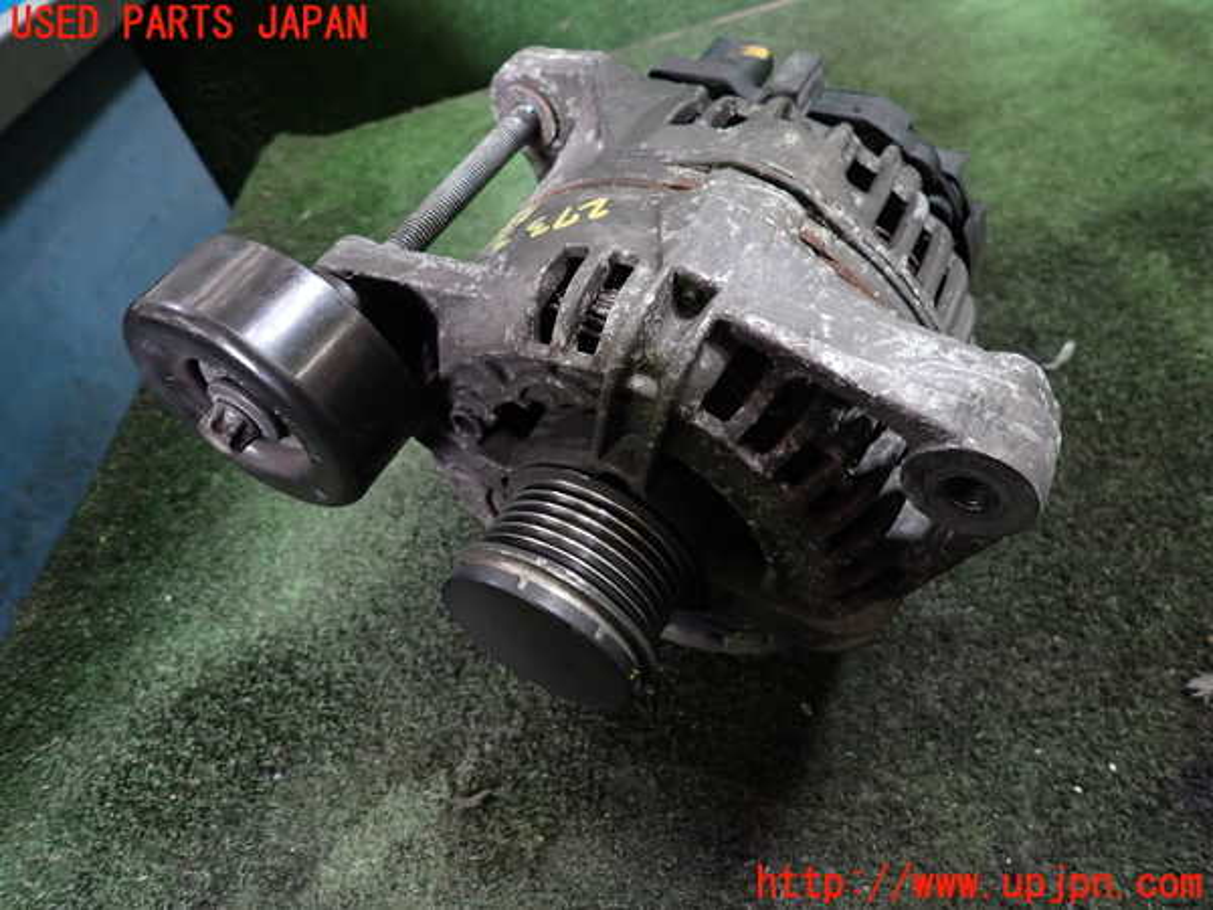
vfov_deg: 54.9
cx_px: 606
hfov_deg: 69.4
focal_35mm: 25
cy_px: 455
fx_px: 876
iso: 250
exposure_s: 1/30
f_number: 2
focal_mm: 4.5
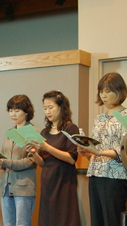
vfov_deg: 18.4
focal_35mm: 116
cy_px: 140
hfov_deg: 10.2
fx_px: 697
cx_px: -27
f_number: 4.5
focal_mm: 31
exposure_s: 1/10
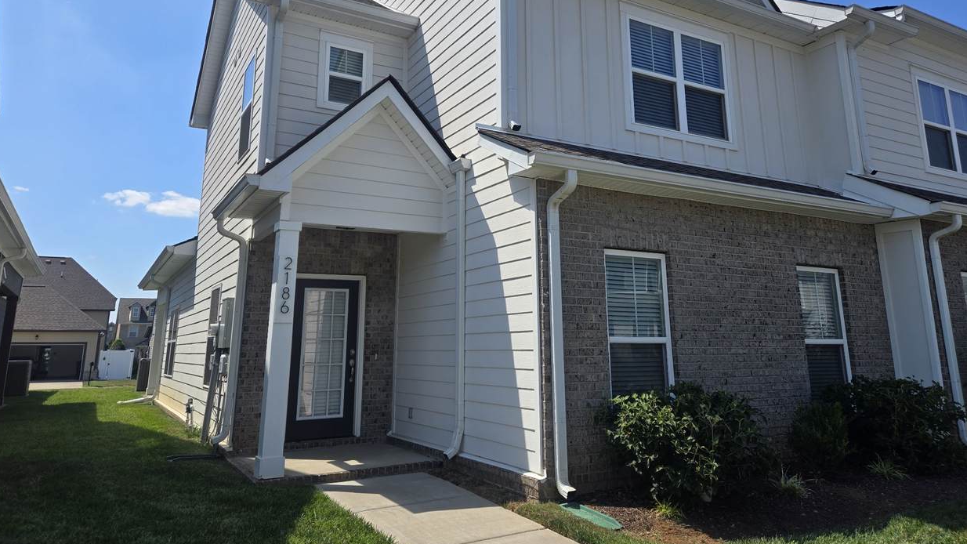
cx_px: 493
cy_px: 186
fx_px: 667
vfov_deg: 43.8
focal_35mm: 26
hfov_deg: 71.9
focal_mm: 5.4
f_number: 1.8
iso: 25
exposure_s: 1/1437
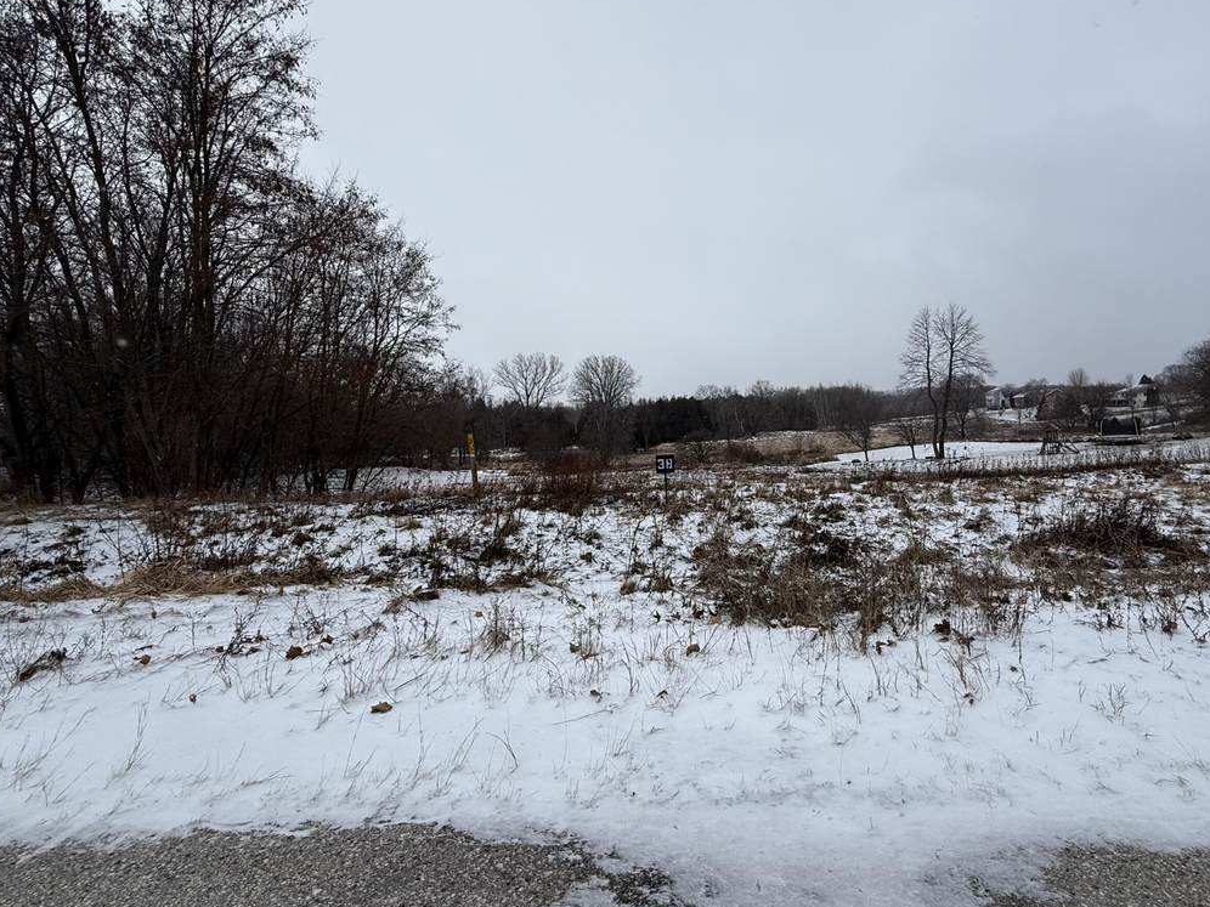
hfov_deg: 87.5
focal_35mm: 18
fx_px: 629
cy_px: 410
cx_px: 668
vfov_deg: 71.4
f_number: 2.2
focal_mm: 2.22
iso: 50
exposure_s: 1/970
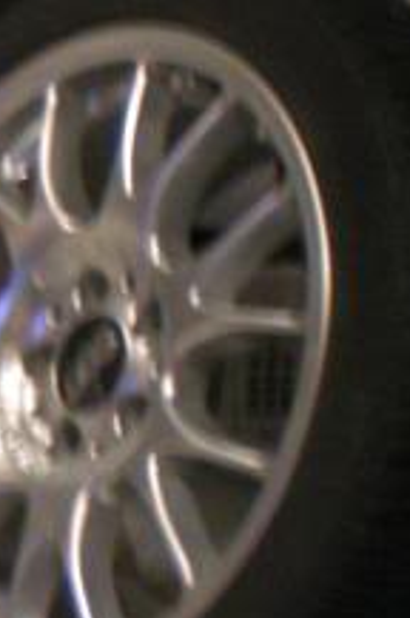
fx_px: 2502
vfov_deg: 14.0
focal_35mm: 146
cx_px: -592
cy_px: 168
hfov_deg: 8.5
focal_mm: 6.3
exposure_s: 1/5
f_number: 3.1
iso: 200
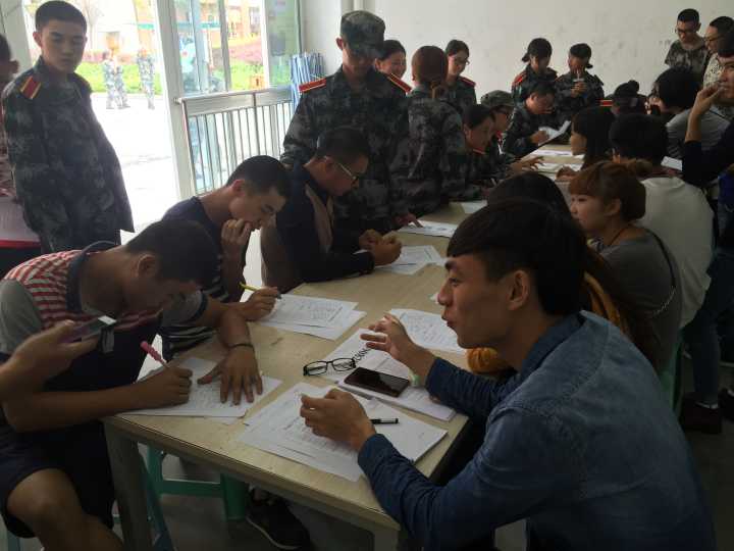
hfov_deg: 61.7
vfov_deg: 48.2
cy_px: 276
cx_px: 367
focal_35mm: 29
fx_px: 615
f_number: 2.2
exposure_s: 1/40
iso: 32
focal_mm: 4.15
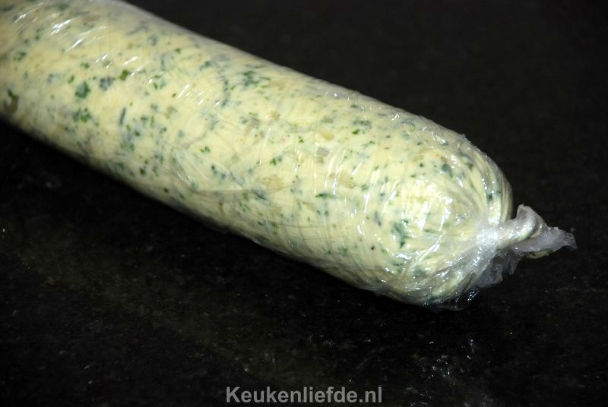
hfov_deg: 10.1
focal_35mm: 202
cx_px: 304
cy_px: 204
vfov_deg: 6.8
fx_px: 3425
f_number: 5.6
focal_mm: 135
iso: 160
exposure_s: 1/60
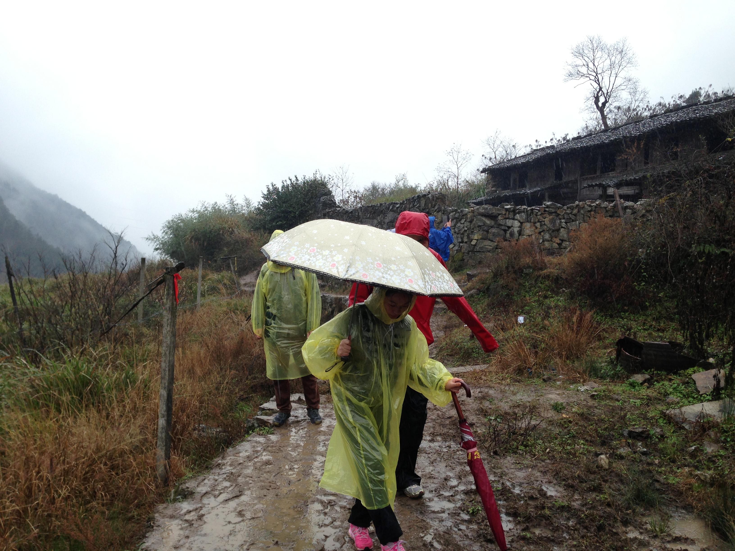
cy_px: 276
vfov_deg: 42.9
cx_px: 368
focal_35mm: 33
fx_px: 701
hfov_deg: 55.4
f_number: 2.4
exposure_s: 1/341
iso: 50
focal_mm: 4.13
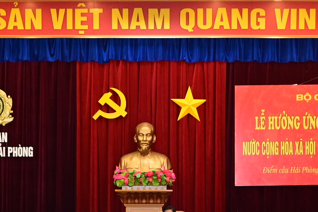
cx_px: 152
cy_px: 214
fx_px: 945
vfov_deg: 12.6
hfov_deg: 19.1
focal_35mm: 107
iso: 2500
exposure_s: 1/200
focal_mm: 28
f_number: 4
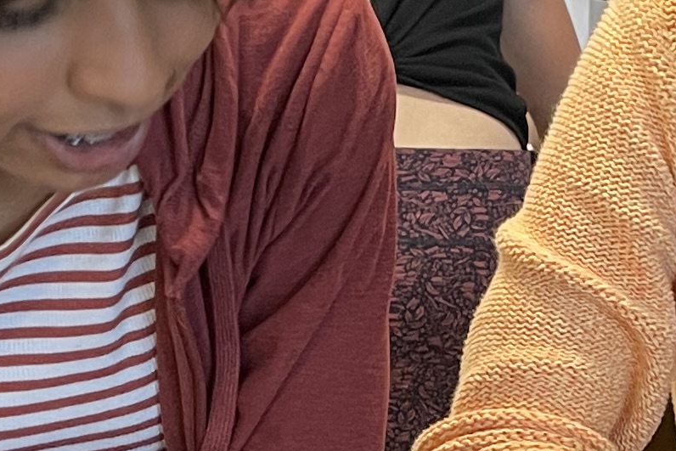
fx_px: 2573
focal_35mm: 137
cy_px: 578
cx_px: 470
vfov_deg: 9.8
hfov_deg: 14.9
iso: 160
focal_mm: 4.2
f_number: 1.6
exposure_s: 1/60
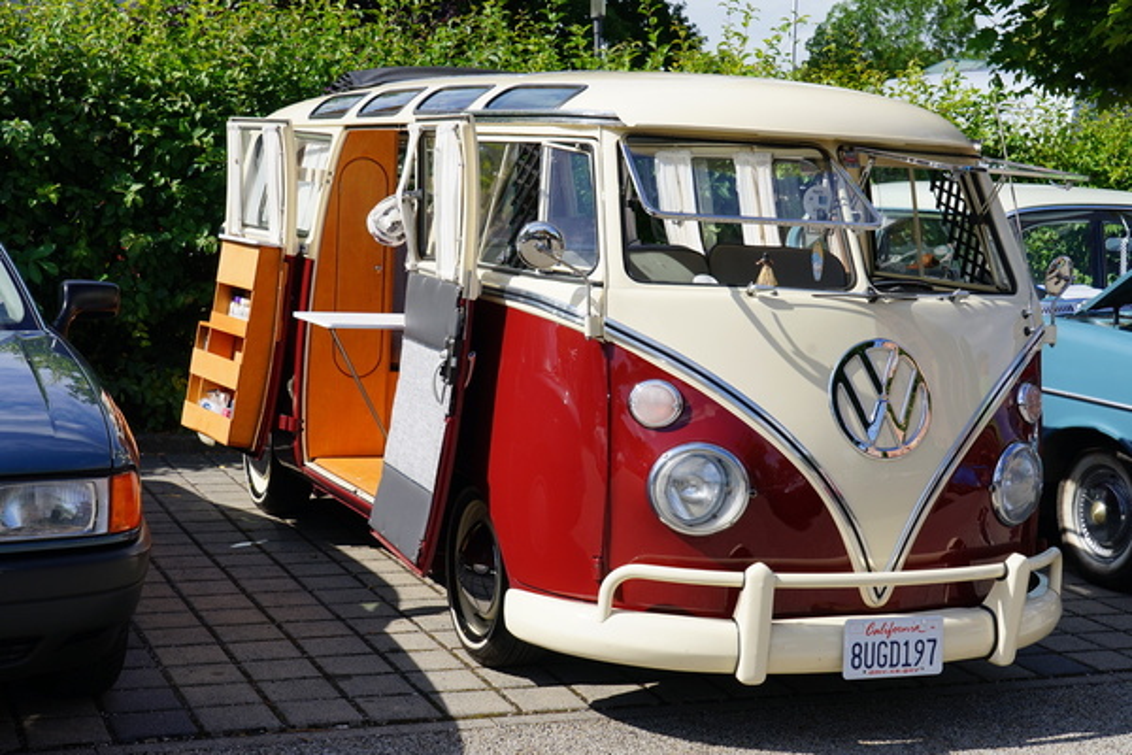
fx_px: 1729
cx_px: 566
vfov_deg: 24.6
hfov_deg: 36.2
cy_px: 378
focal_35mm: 55
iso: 100
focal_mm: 55
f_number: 10
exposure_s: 1/160
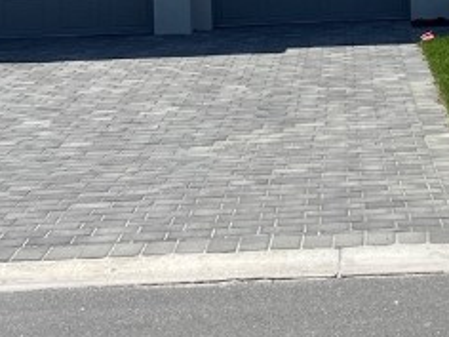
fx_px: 1466
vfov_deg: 12.7
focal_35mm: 113
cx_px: 407
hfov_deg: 17.2
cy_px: -80
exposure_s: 1/6211
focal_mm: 5.7
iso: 50
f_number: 1.5
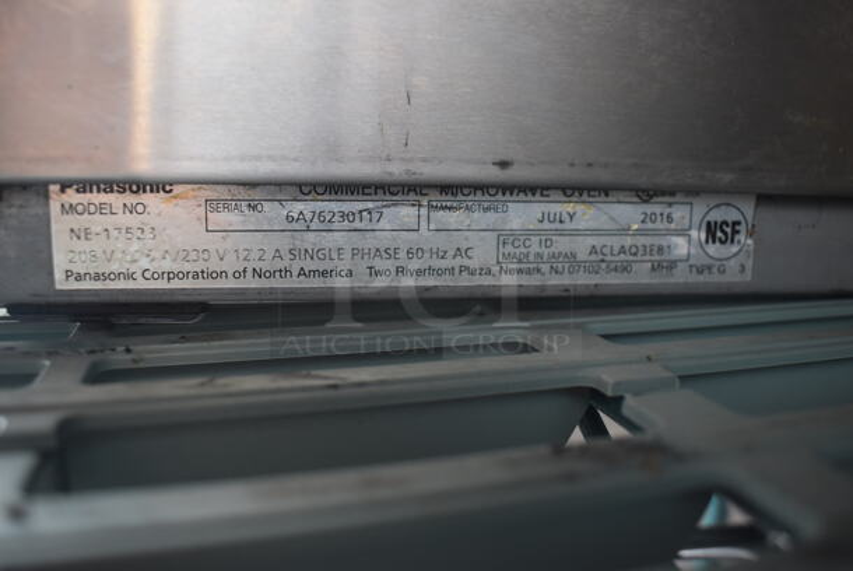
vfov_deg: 41.8
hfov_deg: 59.4
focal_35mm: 32
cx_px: 426
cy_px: 286
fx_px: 747
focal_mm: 21
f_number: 4.5
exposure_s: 1/60
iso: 800
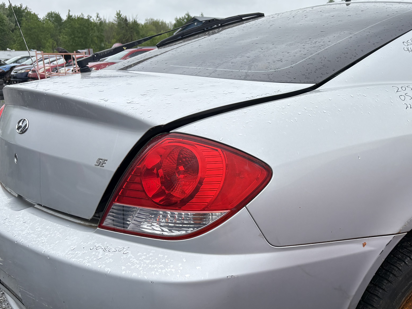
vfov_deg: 30.2
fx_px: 571
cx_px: 366
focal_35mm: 48
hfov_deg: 37.2
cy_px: 172
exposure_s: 1/1706
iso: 50
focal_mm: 5.96
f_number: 1.6
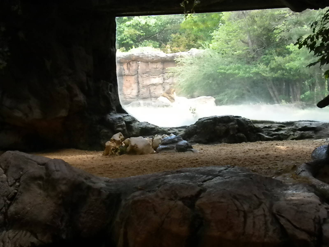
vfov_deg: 24.4
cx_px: 164
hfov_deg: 32.2
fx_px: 570
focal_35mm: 60
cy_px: 124
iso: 640
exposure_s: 1/224
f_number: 4.7
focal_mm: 10.7
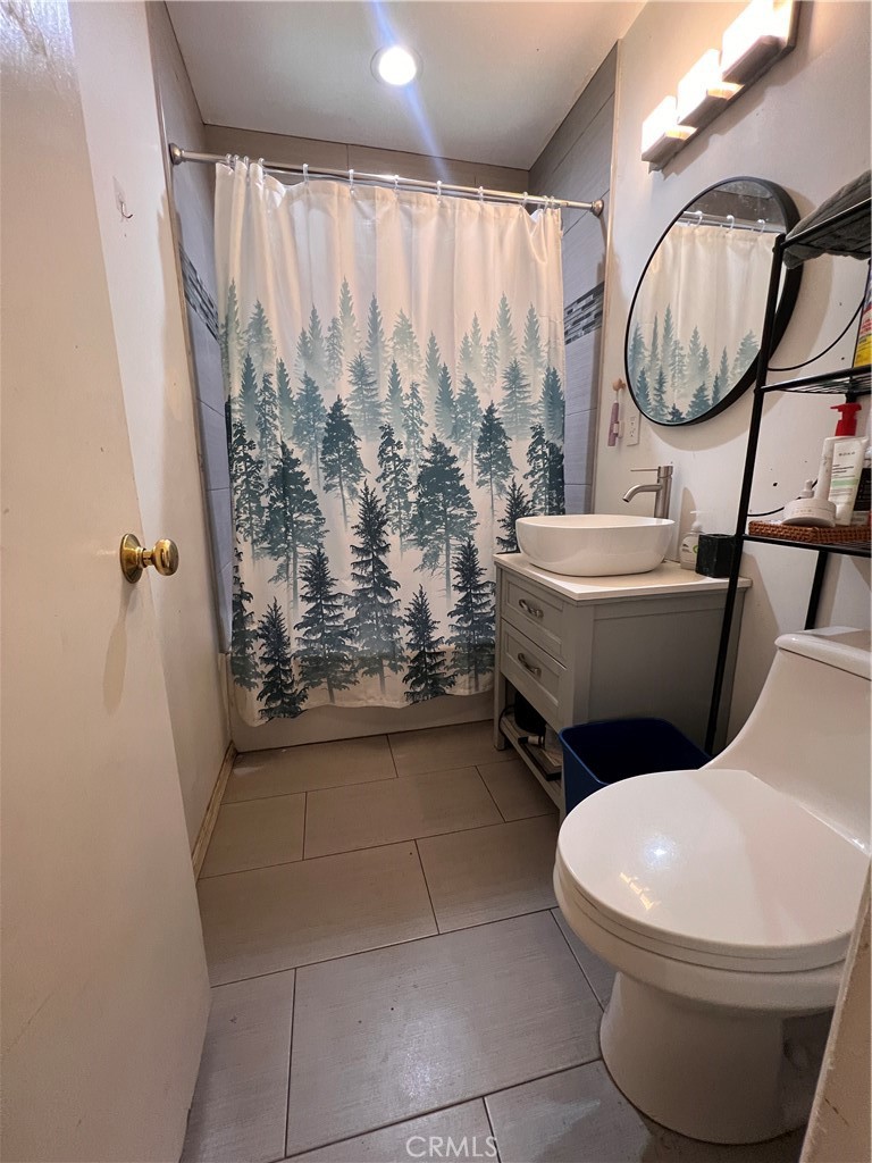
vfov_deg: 106.2
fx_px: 437
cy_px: 582
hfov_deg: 89.9
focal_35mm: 13
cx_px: 436
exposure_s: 1/60
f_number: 1.8
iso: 250
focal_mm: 1.57
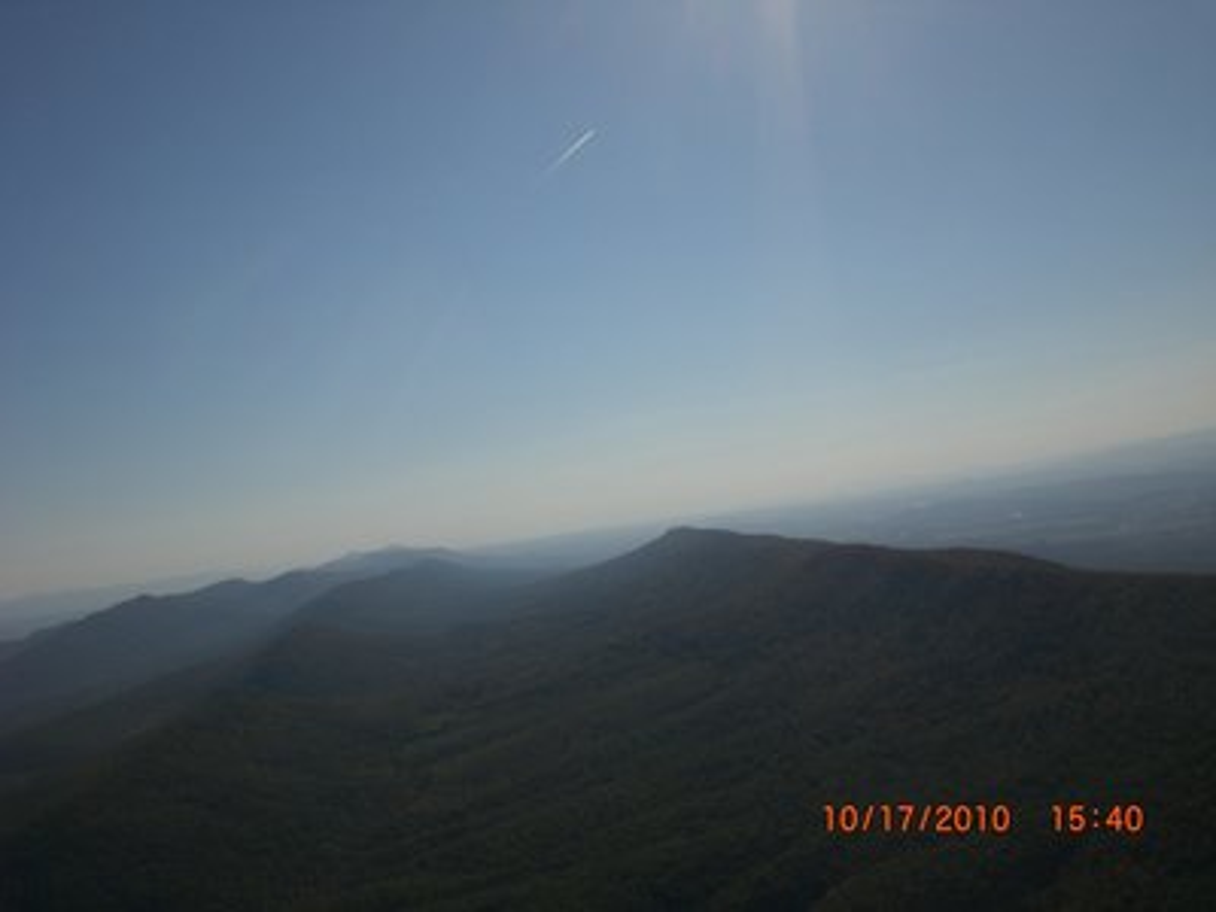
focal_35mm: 38
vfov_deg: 37.7
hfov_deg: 49.0
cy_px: 456
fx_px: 1335
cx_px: 608
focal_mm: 6.3
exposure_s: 1/2000
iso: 50
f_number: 4.4
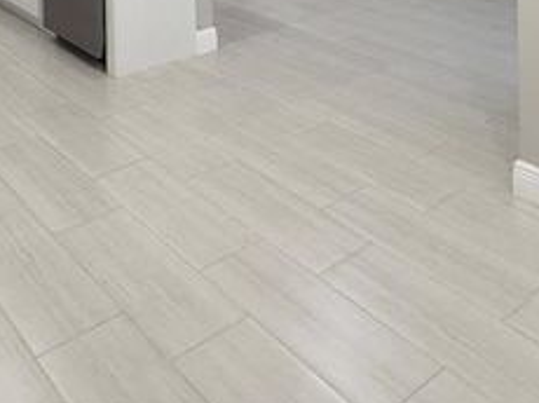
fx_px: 669
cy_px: -204
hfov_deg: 40.6
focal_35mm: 43
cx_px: 55
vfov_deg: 25.3
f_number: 2.2
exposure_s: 1/120
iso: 125
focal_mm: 2.22
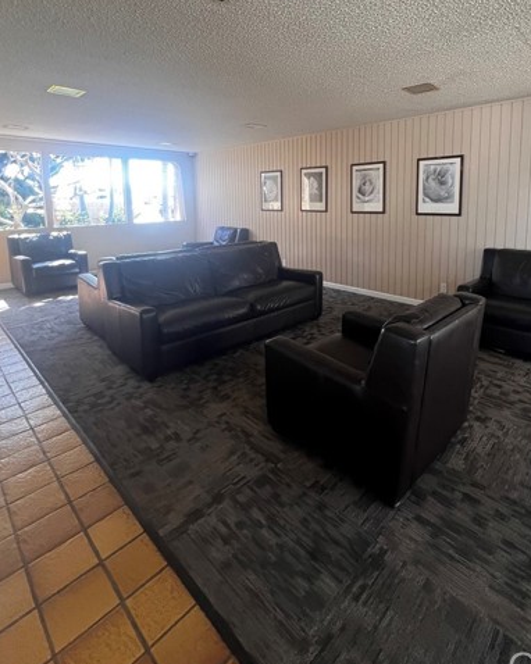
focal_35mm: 17
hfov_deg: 76.6
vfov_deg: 87.5
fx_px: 334
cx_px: 300
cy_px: 240
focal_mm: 1.57
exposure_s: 1/120
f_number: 1.8
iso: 250
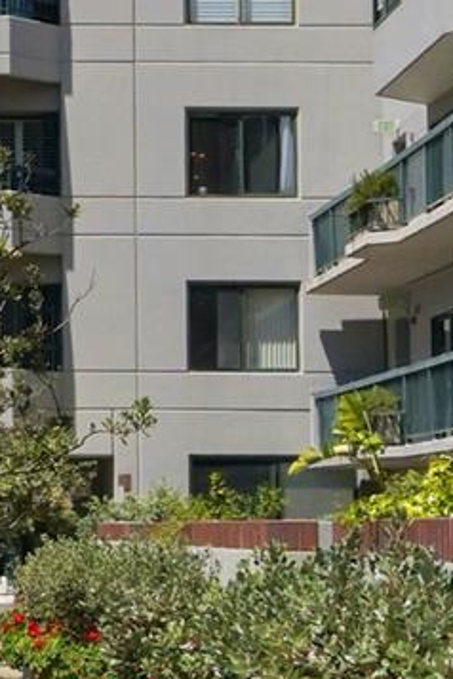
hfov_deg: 10.7
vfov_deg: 15.1
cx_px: -105
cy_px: -339
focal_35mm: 126
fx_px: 2378
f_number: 10
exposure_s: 1/2000
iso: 400
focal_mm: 20
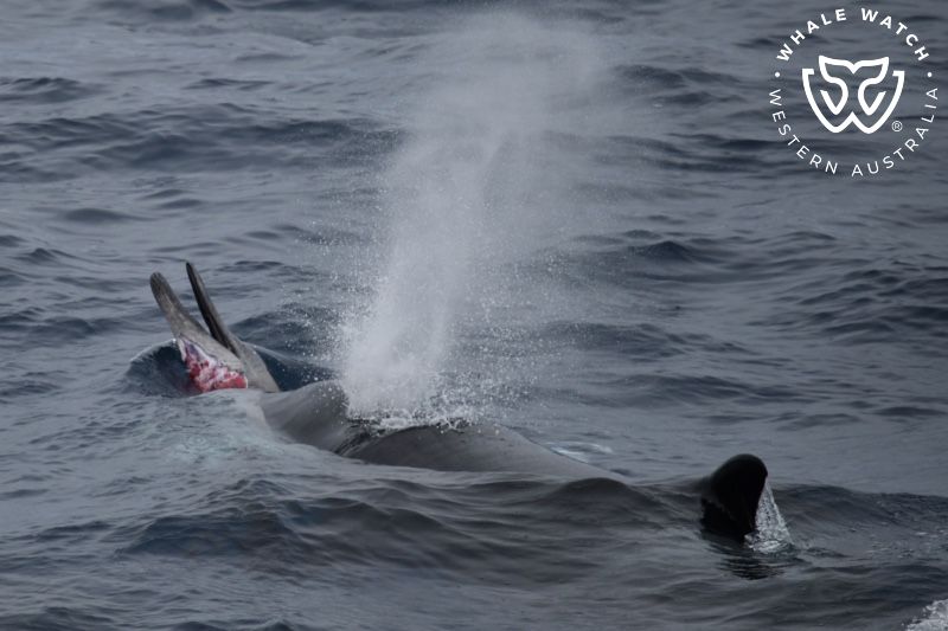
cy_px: 316
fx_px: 13163
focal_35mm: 500
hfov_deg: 4.1
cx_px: 474
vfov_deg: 2.7
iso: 1000
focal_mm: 500
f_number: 6.3
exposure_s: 1/8000
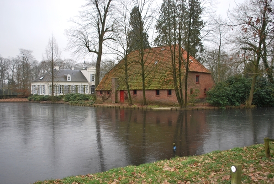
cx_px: 137
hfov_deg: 57.2
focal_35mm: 33
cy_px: 92
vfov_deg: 40.1
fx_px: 252
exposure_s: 1/125
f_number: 4
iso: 100
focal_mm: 22
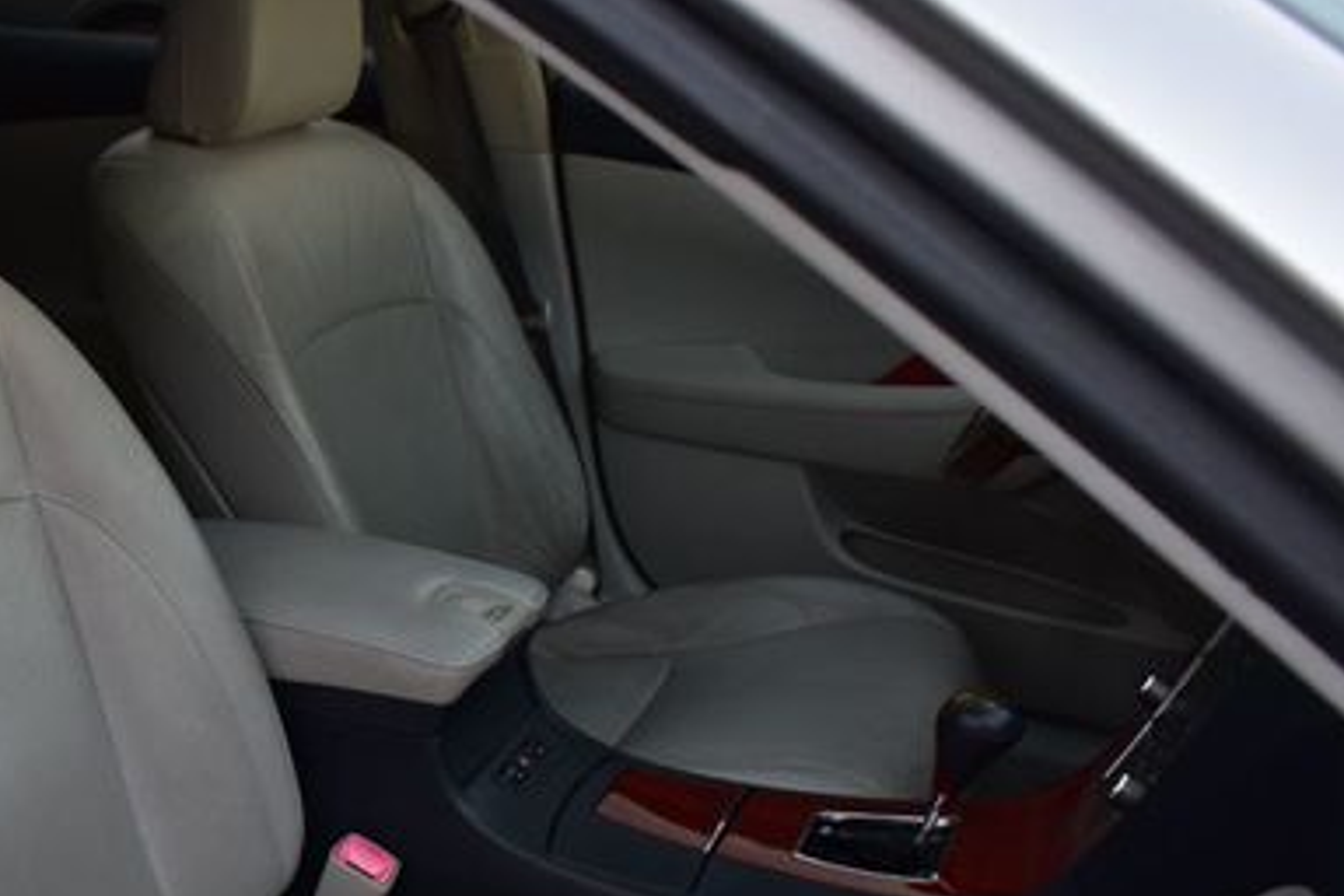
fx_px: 1680
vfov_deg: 29.7
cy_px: 564
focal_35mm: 45
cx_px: 294
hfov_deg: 41.9
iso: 450
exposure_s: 1/15
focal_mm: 18
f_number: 6.3
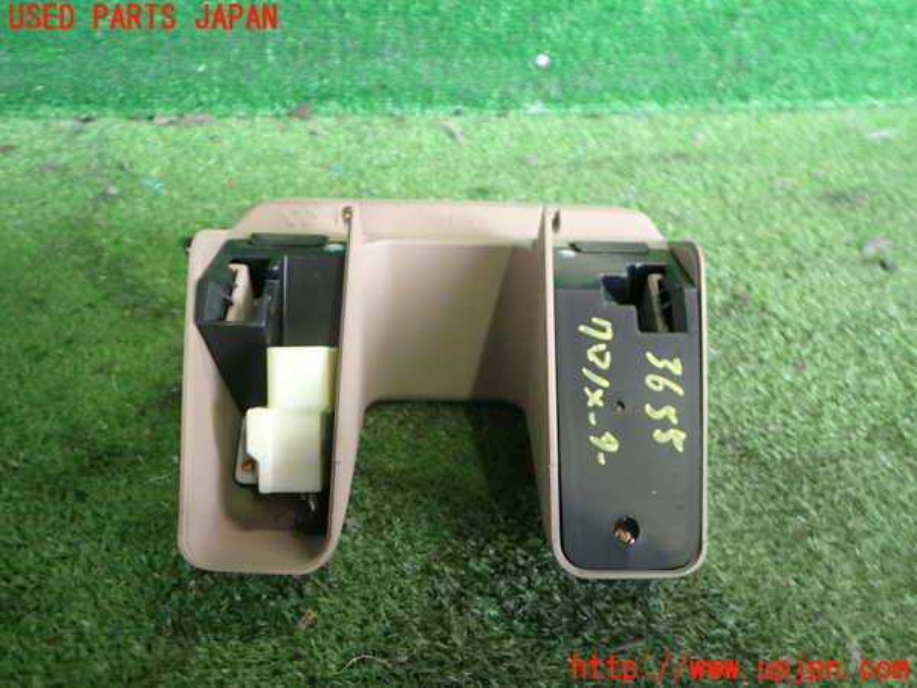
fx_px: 795
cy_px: 344
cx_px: 458
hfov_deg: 60.0
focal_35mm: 30
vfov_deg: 46.8
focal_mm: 5.4
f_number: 2.3
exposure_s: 1/30
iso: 200
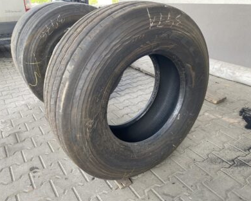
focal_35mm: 28
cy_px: 98
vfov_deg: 51.5
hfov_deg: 62.2
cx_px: 125
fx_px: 208
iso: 50
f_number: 1.8
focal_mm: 4.25
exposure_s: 1/122
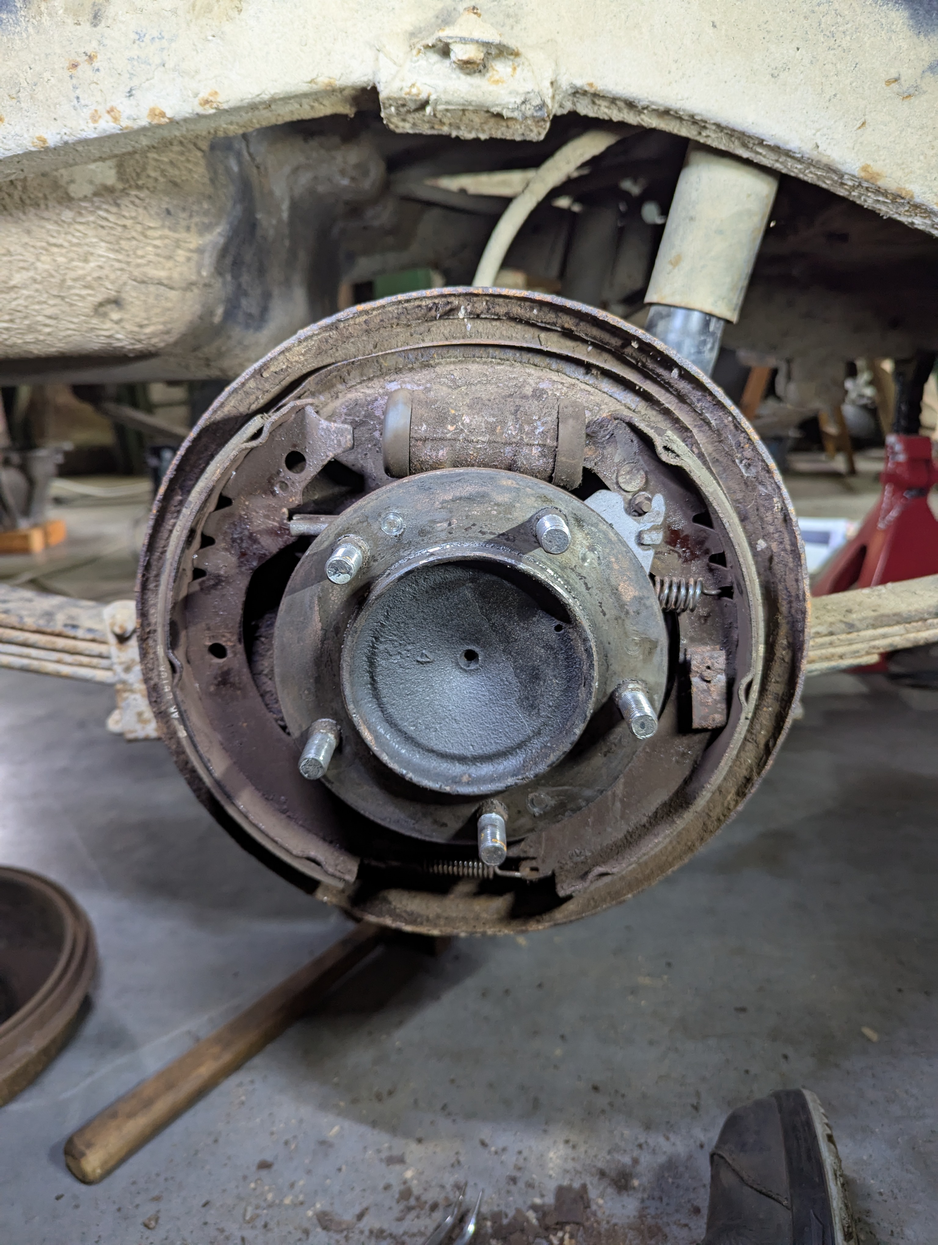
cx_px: 469
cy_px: 622
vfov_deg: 71.5
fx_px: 865
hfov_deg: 56.9
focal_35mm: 24
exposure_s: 1/100
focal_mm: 6.81
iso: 518
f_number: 1.85
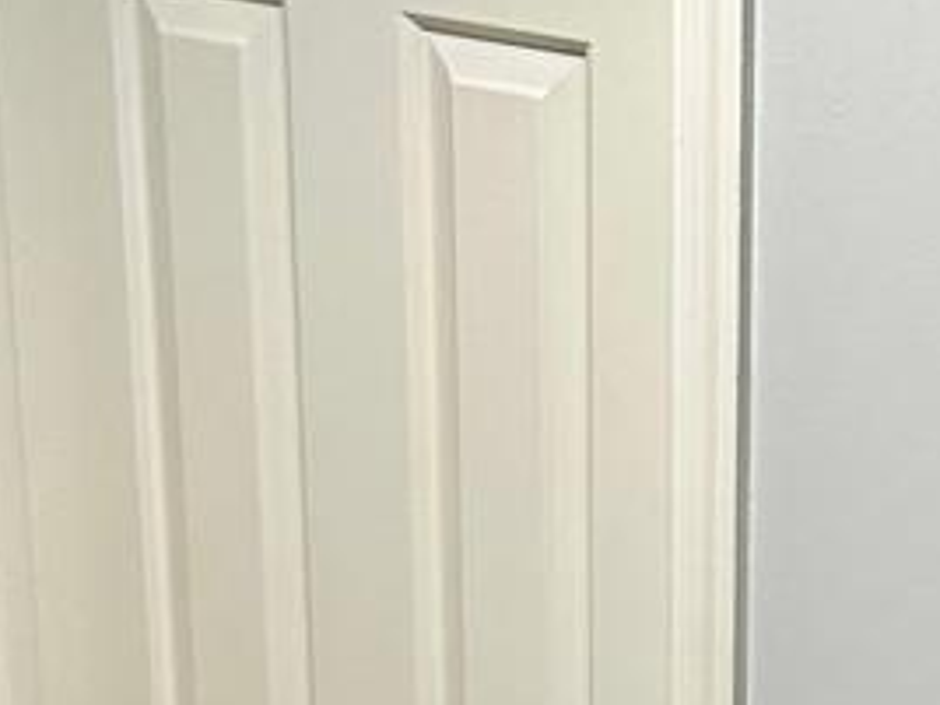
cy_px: 993
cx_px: 768
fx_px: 4046
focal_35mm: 149
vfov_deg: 9.7
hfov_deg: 13.2
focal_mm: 5.7
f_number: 1.5
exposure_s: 1/60
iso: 100
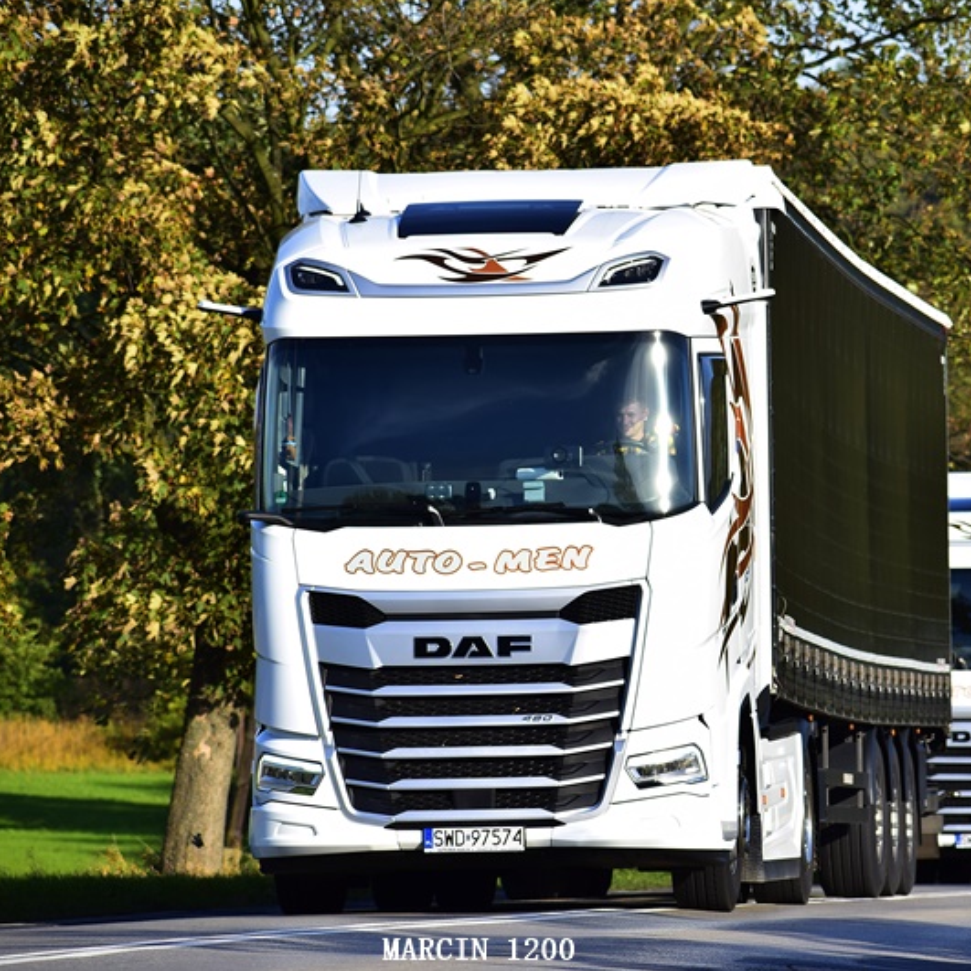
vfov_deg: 7.0
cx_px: 658
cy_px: 486
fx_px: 7934
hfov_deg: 7.0
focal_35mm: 250
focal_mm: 130
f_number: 6.3
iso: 200
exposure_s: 1/640
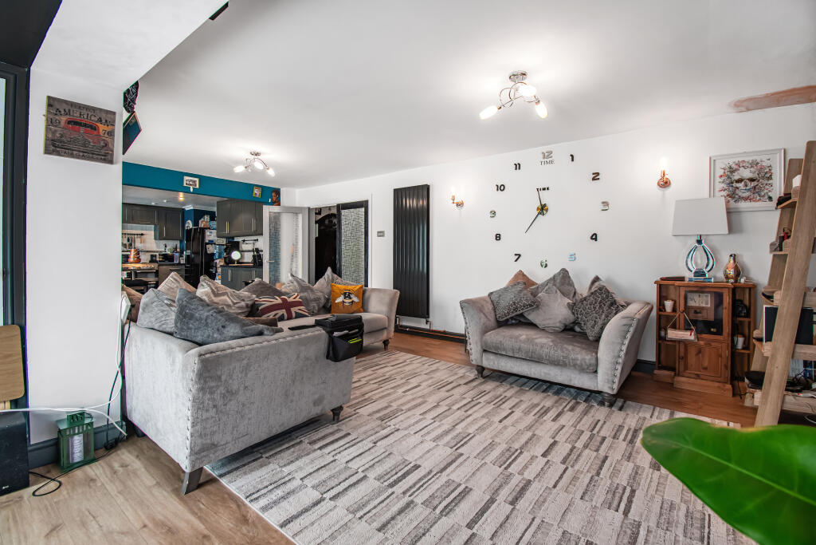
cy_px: 272
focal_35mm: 15
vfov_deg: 77.3
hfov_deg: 100.4
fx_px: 340
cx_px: 408
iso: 400
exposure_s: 1/5
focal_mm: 10
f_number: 8
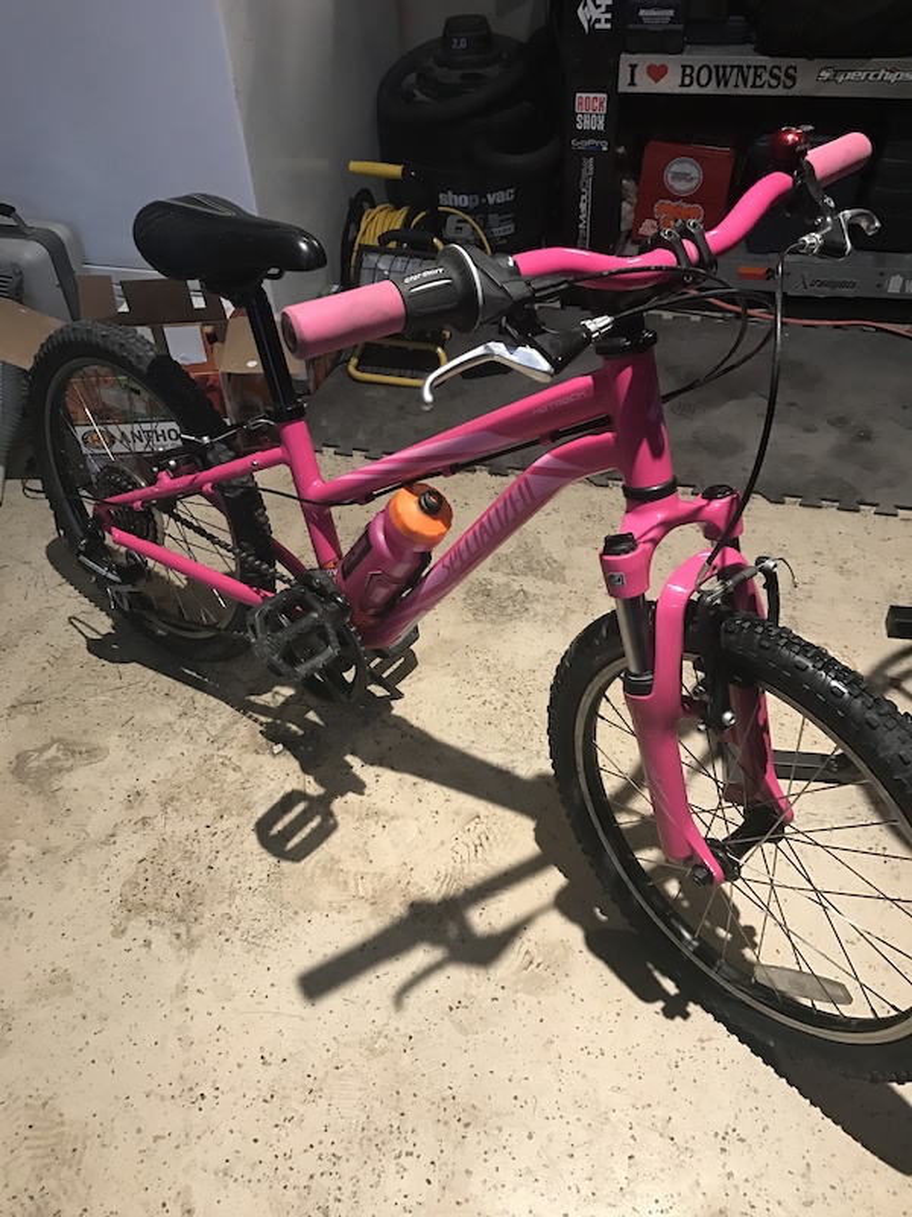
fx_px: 984
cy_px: 608
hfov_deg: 49.7
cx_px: 456
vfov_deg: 63.4
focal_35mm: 28
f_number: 1.8
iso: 64
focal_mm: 3.99
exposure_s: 1/15
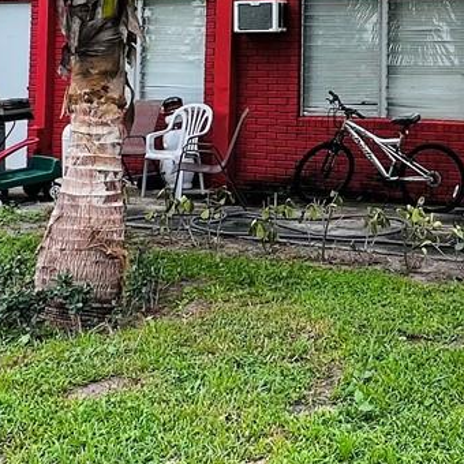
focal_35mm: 54
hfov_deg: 30.8
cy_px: 40
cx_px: 378
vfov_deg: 30.2
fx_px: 819
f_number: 1.8
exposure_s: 1/200
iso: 32
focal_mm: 1.57
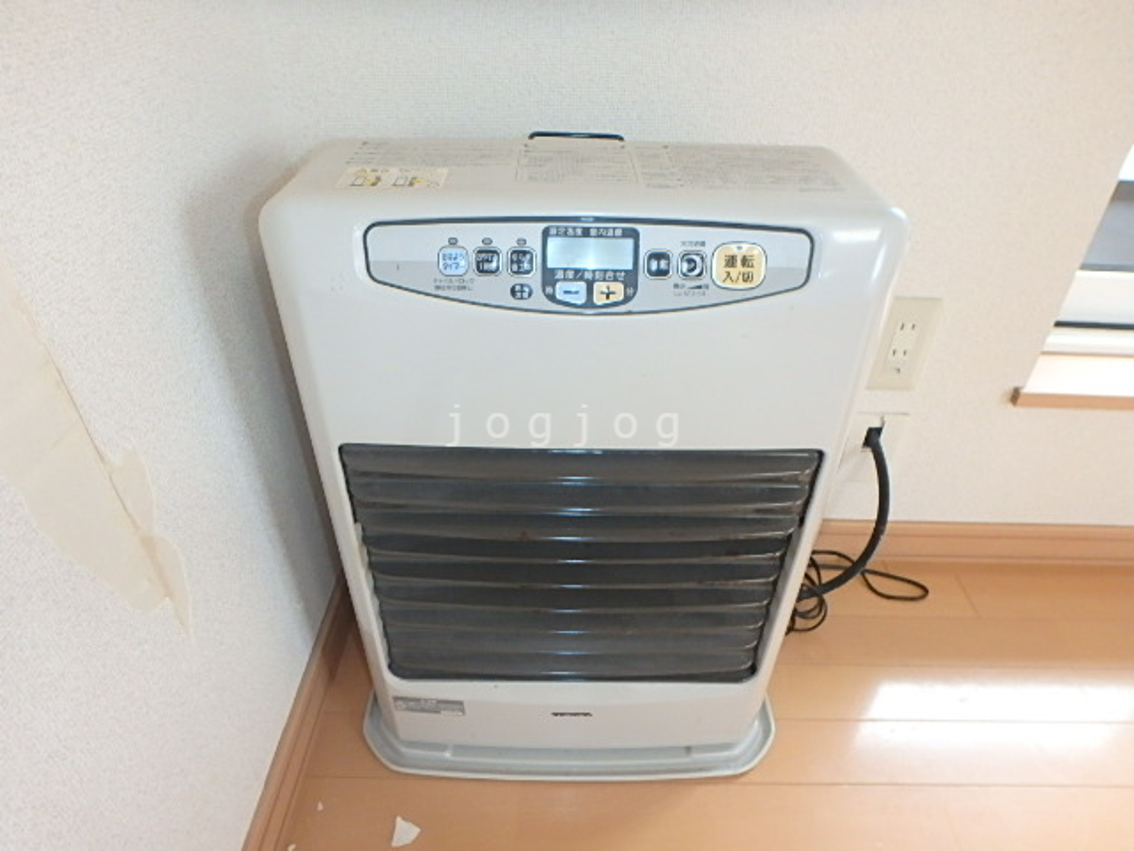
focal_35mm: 21
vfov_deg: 63.4
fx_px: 688
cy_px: 426
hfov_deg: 79.0
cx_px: 567
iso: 400
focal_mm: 3.7
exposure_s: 1/30
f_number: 3.5
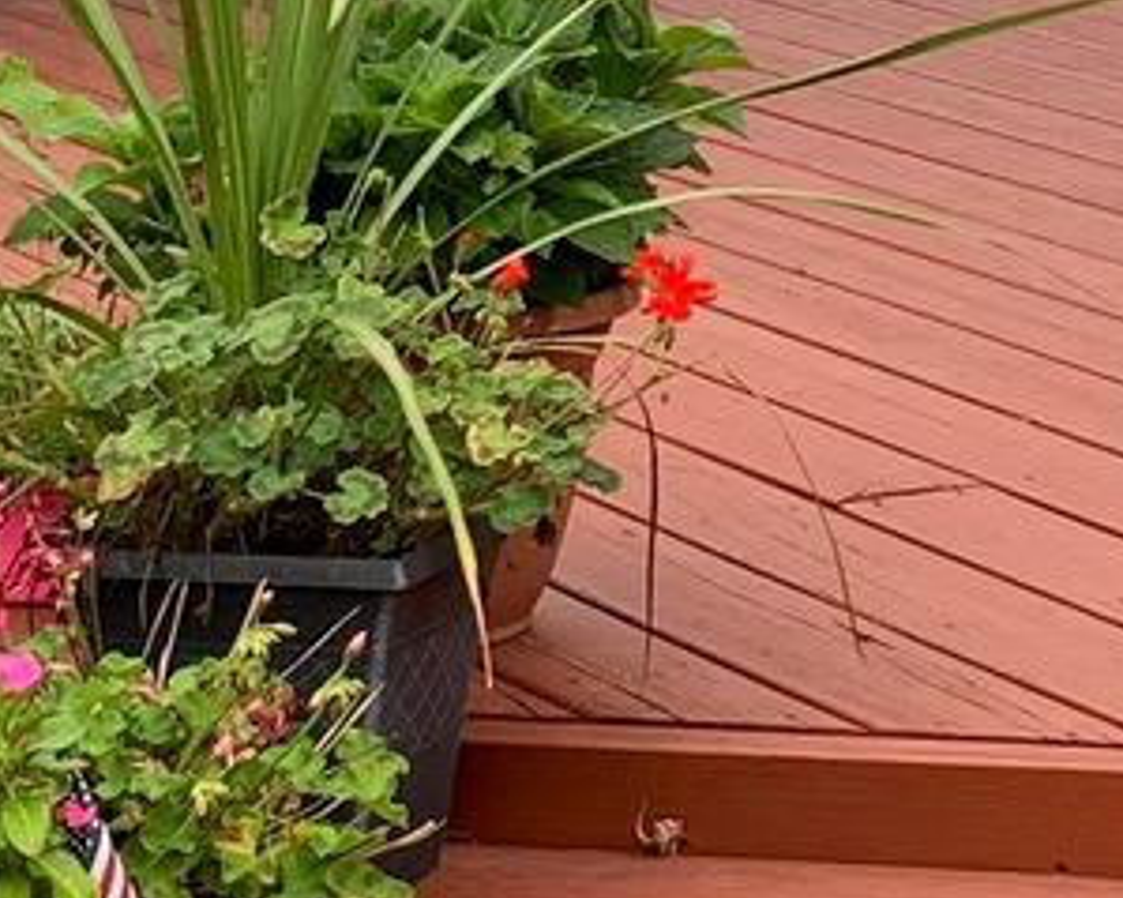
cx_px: 1469
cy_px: -695
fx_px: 5781
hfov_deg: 10.8
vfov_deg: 8.5
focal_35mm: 174
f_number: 1.8
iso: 25
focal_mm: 4.25
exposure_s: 1/336
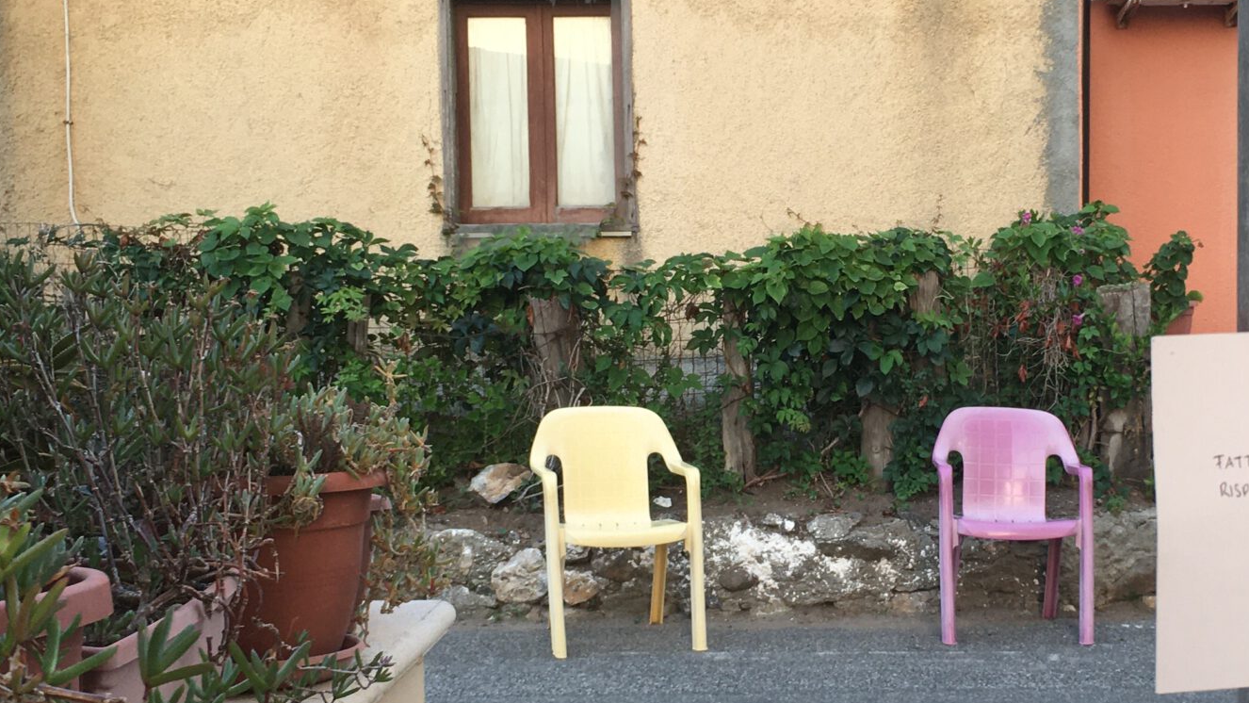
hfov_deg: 34.1
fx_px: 2020
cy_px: 431
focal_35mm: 61
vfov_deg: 19.7
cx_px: 822
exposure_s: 1/100
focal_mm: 4.15
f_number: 2.2
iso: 32
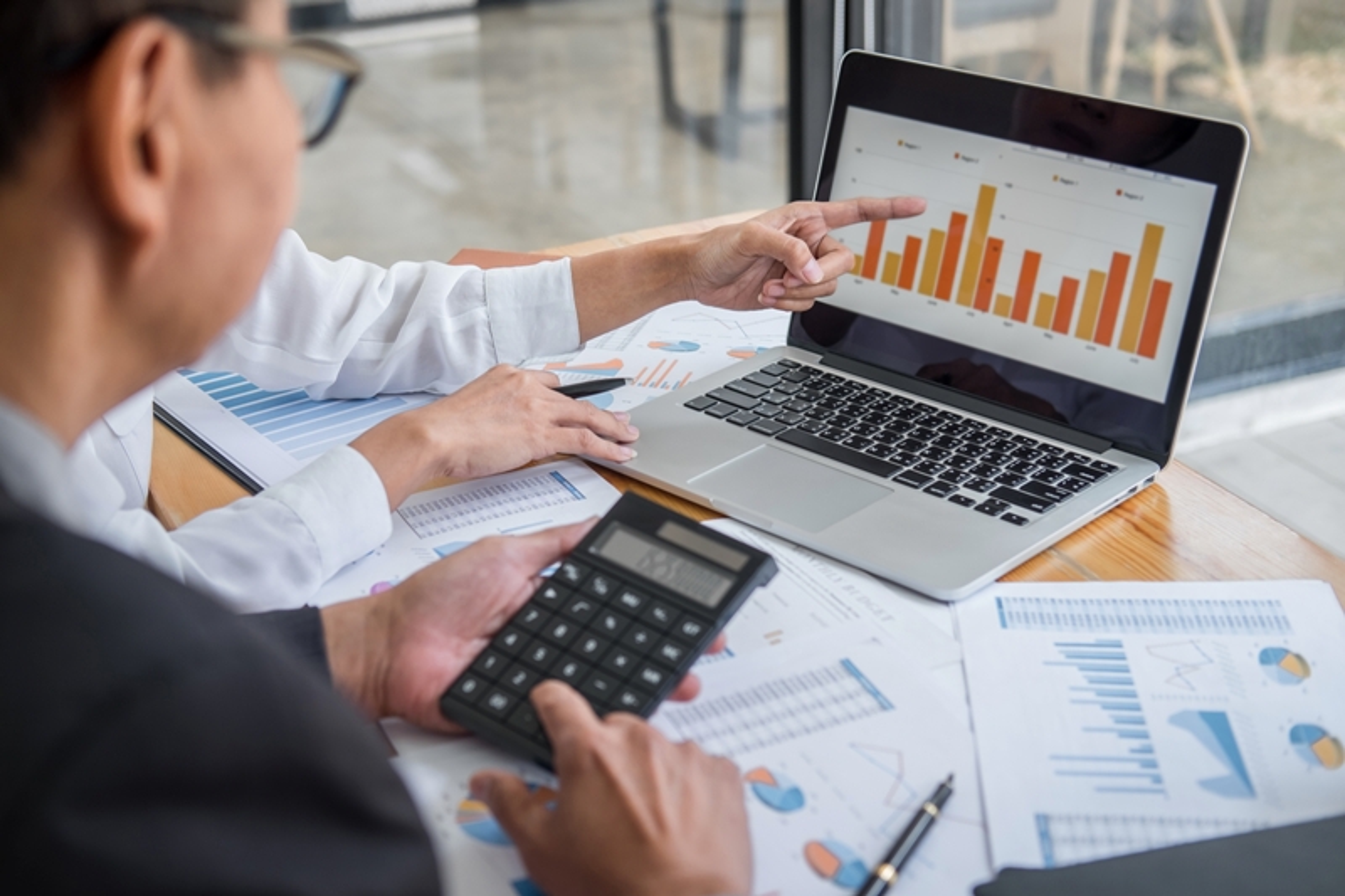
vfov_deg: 25.5
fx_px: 1980
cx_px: 672
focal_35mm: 53
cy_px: 448
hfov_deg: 37.5
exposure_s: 1/80
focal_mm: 35
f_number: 2.8
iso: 200
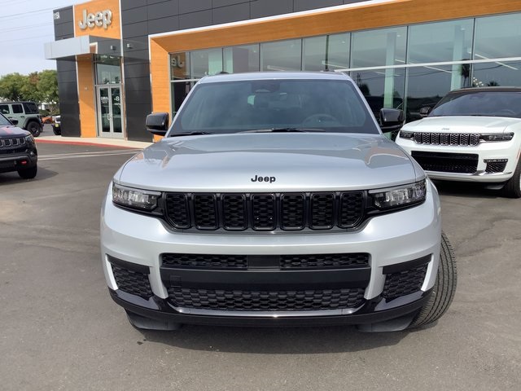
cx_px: 260
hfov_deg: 58.4
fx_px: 467
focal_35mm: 31
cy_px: 196
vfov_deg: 45.4
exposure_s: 1/926
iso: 25
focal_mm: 3.3
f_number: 2.4
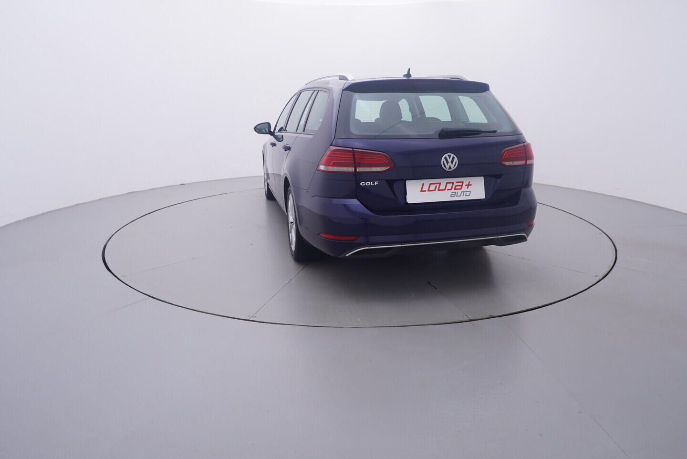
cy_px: 230
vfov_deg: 56.2
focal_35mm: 22
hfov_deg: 77.3
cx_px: 344
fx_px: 430
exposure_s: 1/80
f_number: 5
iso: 200
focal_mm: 15
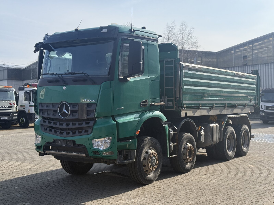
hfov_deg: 39.7
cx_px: 137
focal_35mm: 48
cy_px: 102
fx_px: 380
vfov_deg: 30.3
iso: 100
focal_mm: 6.76
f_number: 1.78
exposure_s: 1/3704
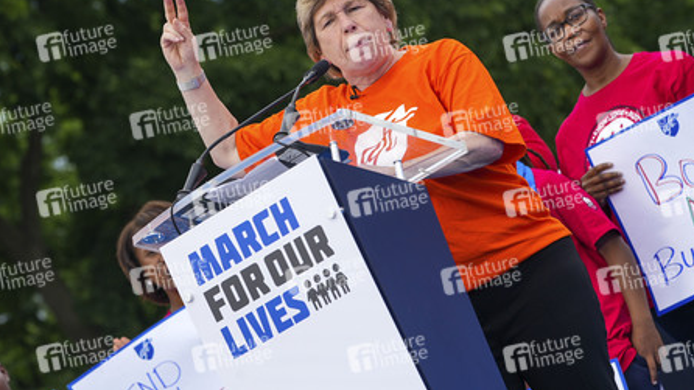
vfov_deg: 6.6
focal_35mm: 183
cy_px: 160
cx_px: 345
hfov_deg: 11.8
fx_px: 3368
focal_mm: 173
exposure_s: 1/500
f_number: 8
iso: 250
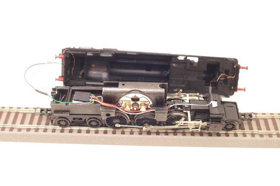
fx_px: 326
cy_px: 93
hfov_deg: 46.4
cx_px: 140
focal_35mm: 42
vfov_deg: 31.9
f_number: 3.5
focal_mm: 28
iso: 125
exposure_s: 1/30
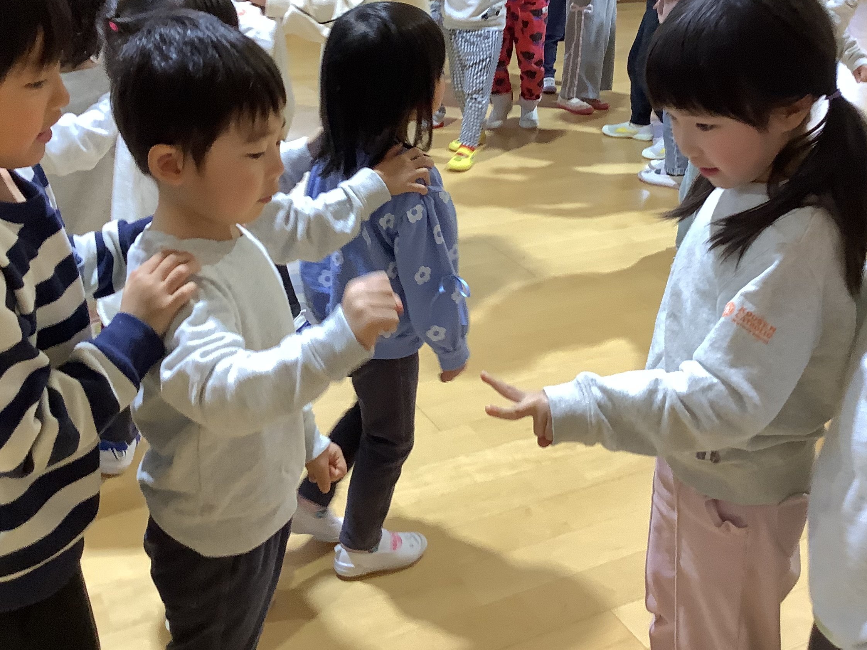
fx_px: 1127
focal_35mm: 45
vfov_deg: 31.8
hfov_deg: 42.0
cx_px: 488
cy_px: 203
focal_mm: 3.3
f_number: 2.4
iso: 160
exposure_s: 1/60
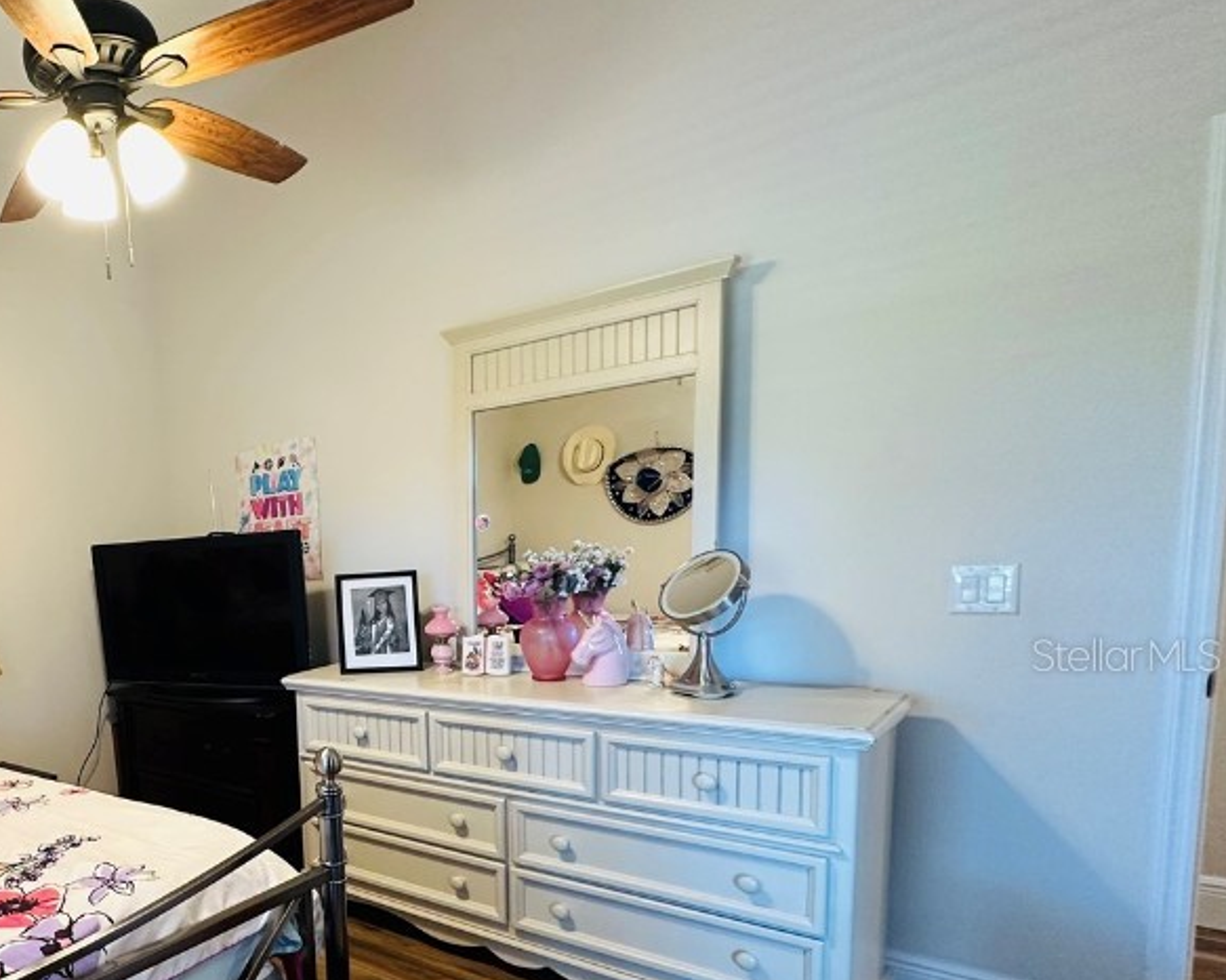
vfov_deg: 57.4
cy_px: 654
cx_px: 154
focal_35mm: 24
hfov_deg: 60.9
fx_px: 871
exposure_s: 1/60
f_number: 2.2
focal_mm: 2.22
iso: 250
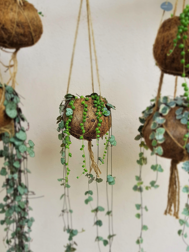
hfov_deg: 48.2
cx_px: 86
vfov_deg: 61.5
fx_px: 211
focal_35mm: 29
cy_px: 139
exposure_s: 1/100
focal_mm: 4.2
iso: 40
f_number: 1.7
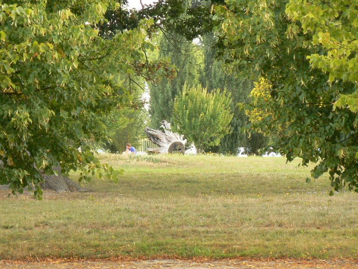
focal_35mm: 194
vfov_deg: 7.7
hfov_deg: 10.2
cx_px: 179
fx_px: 2006
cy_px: 134
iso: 80
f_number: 4
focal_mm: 32.3
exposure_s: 1/60
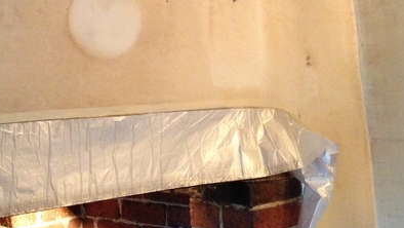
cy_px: -123
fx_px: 782
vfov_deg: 15.2
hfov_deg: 28.9
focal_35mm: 73
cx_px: 160
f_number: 2.4
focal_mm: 4.12
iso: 320
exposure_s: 1/20
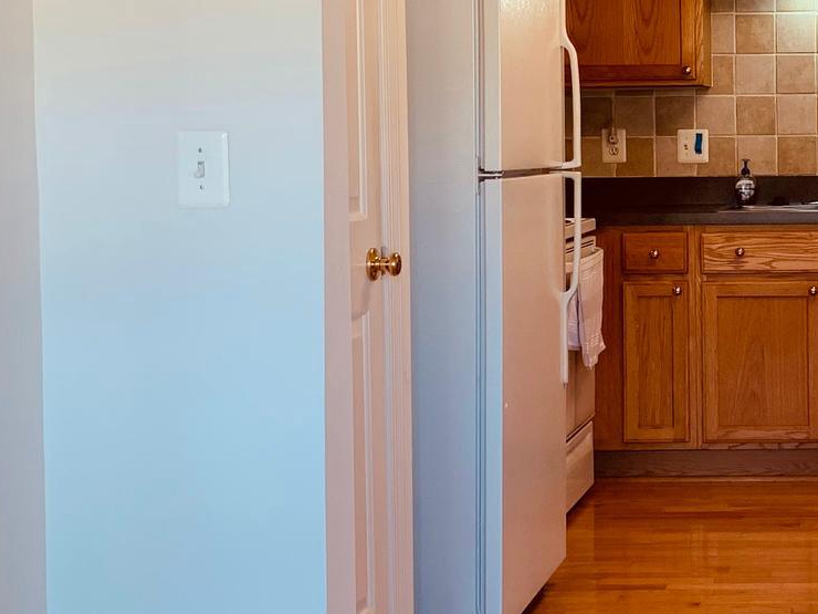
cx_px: 842
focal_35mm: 72
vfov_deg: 20.3
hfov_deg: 25.5
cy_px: 177
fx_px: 1701
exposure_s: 1/60
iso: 50
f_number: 1.8
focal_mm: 4.25
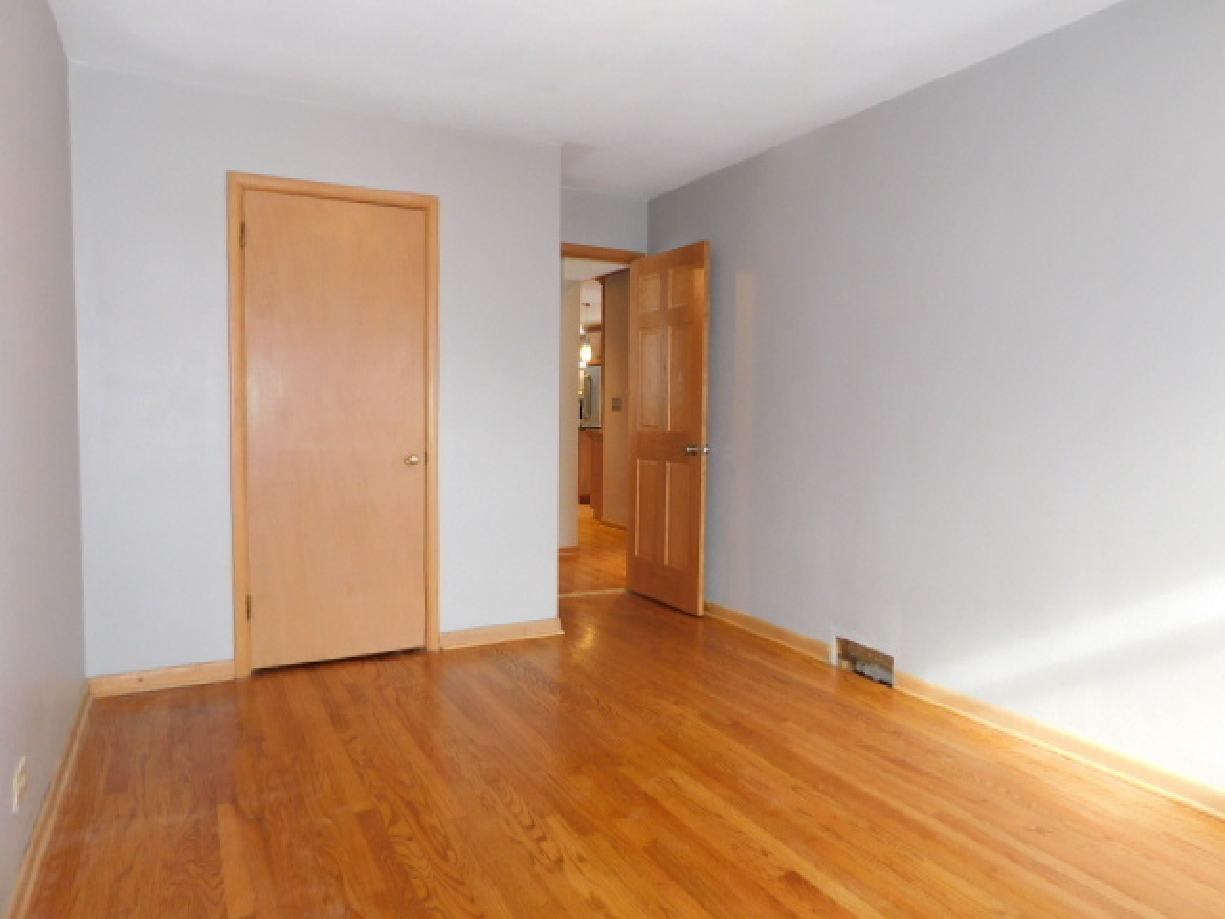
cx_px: 612
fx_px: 814
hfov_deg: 73.9
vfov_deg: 58.9
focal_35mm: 23
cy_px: 460
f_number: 3
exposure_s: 1/30
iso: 200
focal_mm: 4
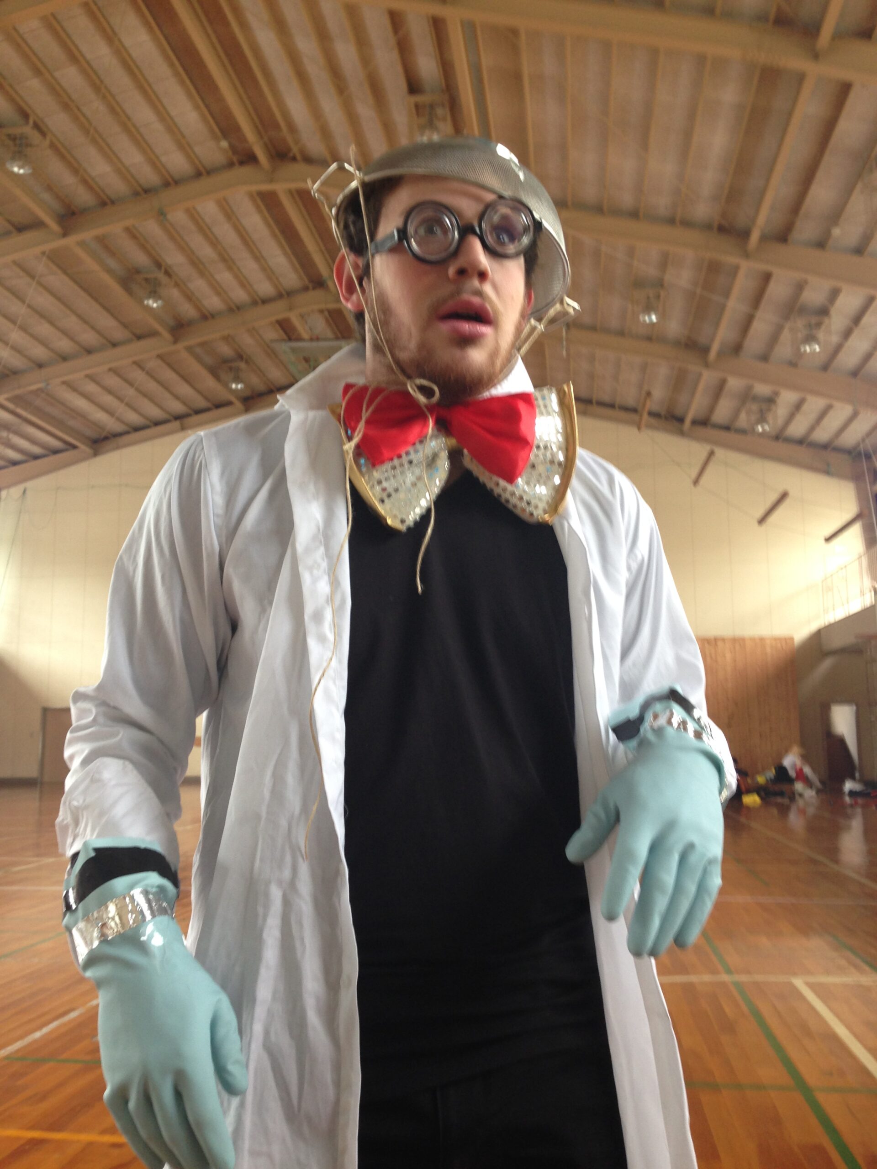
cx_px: 438
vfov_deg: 55.4
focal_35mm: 33
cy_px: 584
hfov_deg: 42.9
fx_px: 1115
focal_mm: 4.12
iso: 50
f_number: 2.4
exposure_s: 1/30
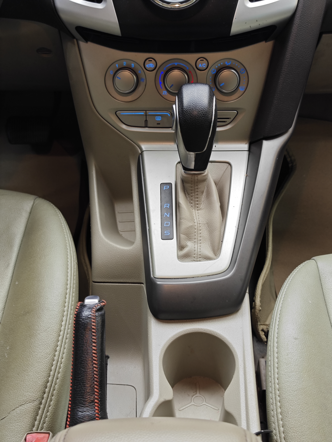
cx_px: 166
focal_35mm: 46
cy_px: 221
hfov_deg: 31.5
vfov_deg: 41.2
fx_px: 588
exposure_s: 1/29.6
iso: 640
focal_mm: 8.7
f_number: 1.9
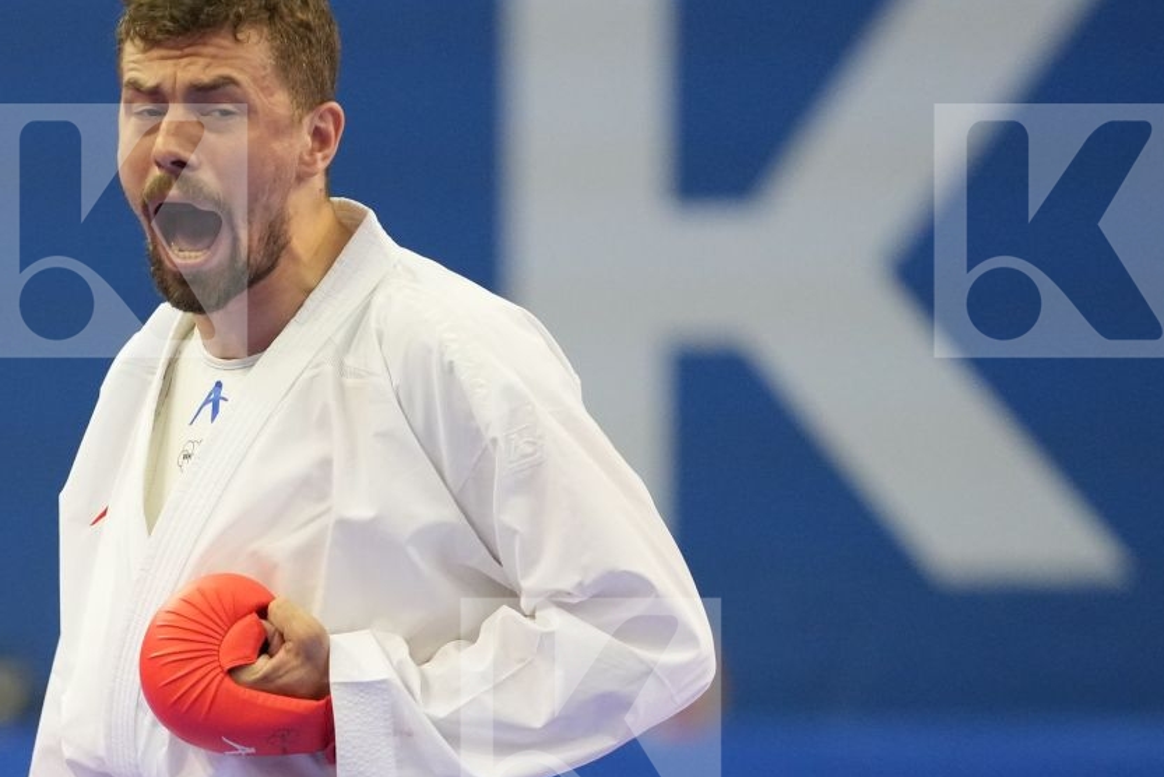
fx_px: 13972
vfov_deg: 3.2
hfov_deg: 4.8
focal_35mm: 432
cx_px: 117
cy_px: 725
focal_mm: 200
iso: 4000
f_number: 2.8
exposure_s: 1/1000
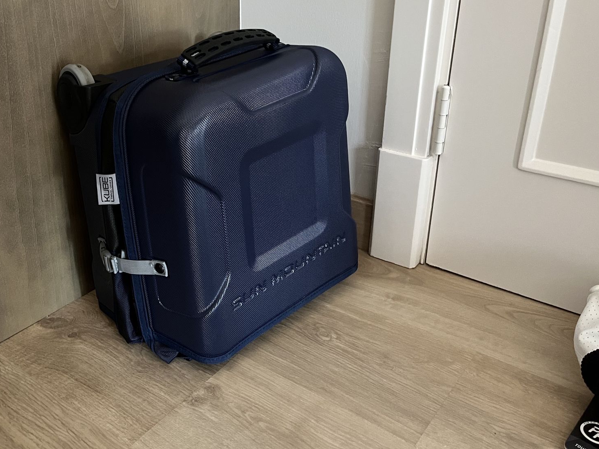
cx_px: 218
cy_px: 181
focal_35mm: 34
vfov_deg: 41.6
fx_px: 588
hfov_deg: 53.3
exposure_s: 1/31
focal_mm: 5.1
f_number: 1.6
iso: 640
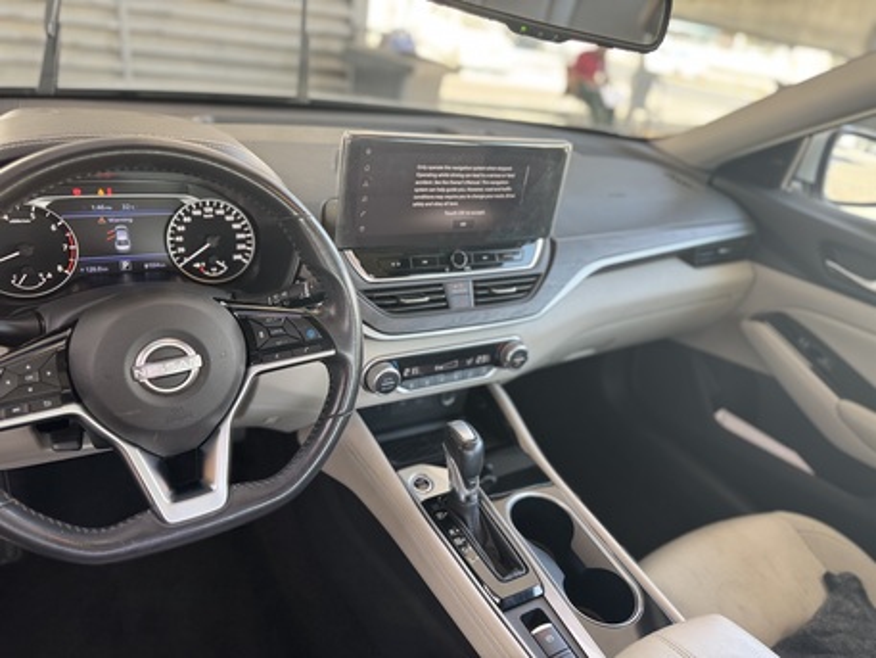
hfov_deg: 71.6
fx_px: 608
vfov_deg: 56.8
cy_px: 329
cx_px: 438
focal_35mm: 24
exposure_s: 1/121
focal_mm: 6.76
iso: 160
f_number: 1.78
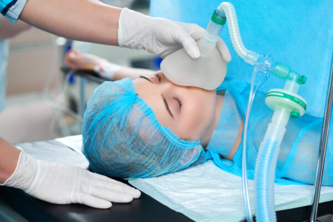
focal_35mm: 85
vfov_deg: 16.1
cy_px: 111
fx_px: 786
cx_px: 166
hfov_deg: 23.9
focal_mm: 85
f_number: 4
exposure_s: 1/160
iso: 125
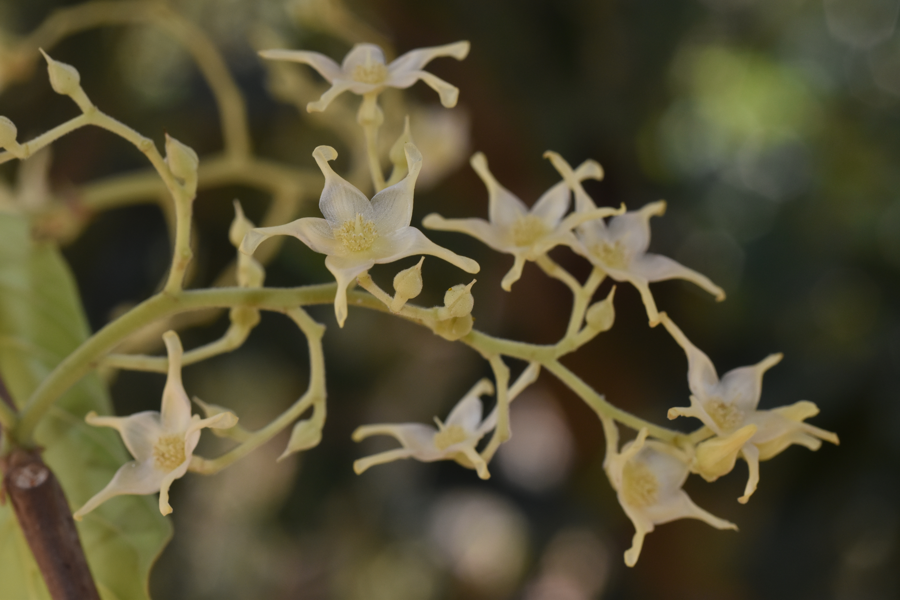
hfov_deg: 22.6
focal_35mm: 90
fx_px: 2250
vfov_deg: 15.2
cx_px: 450
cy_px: 300
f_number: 14
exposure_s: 1/200
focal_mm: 60
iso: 800
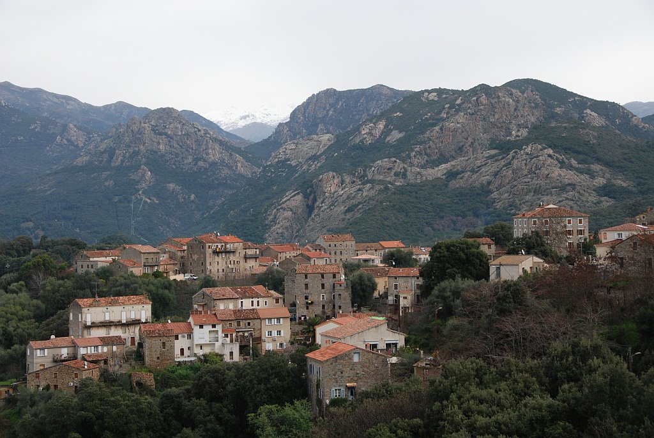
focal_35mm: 78
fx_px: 1418
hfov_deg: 26.0
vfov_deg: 17.5
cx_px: 327
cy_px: 219
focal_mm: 52
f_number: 9
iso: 400
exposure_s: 1/320
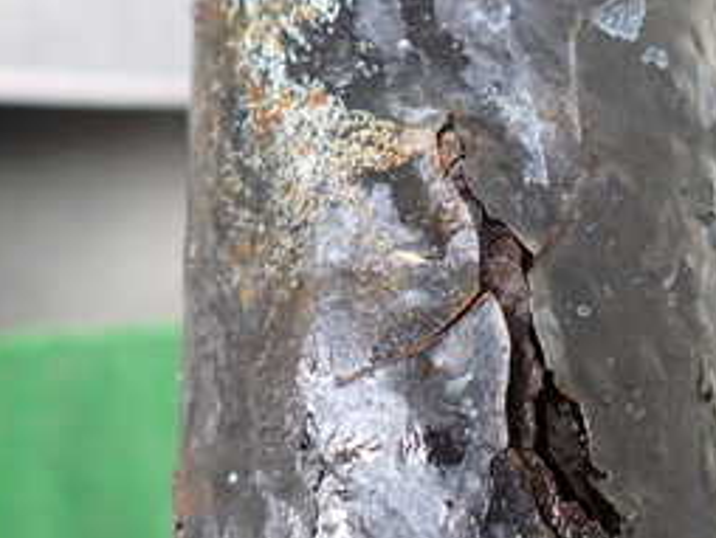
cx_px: 499
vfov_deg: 23.8
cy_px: 541
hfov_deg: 32.3
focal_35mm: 59
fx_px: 1222
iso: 250
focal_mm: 4.5
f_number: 2
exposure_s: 1/30
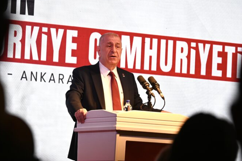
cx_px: 102
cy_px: 88
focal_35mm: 288
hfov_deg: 7.2
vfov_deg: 4.8
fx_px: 1933
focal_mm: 165
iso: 400
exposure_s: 1/250
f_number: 5.6
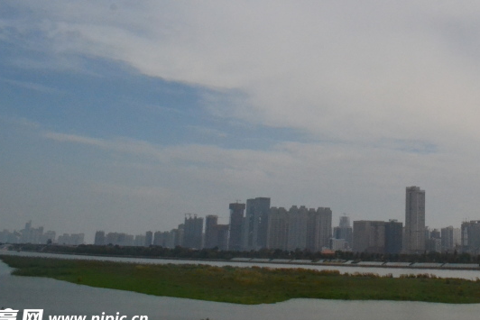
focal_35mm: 52
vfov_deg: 25.2
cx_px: 420
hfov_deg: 36.2
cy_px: 27
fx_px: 693
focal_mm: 18
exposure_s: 1/4000
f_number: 16
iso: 3200
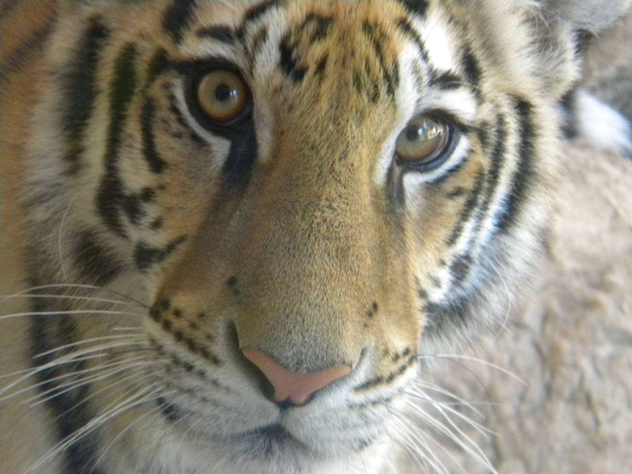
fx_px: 7559
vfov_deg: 3.6
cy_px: 237
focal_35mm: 414
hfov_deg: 4.8
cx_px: 316
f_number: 5.4
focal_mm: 75
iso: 400
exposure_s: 1/39
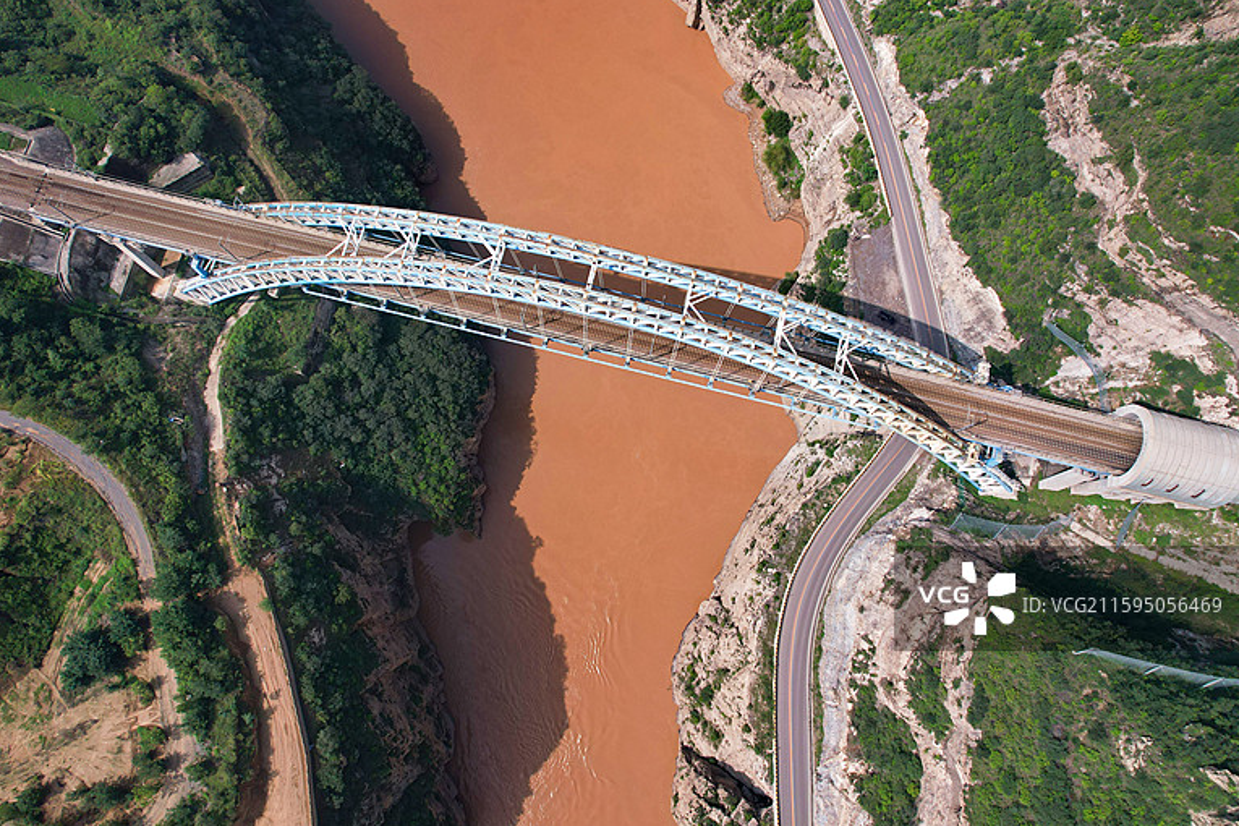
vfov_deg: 55.1
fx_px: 792
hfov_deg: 76.1
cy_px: 398
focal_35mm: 23
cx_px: 607
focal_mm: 8.38
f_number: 2.8
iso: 100
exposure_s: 1/2000
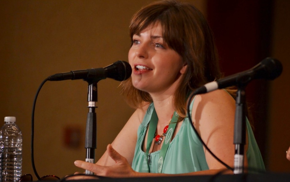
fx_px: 2672
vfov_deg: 3.9
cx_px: 145
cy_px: 90
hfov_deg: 6.2
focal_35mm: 338
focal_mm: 220
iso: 800
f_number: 5.6
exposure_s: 1/80
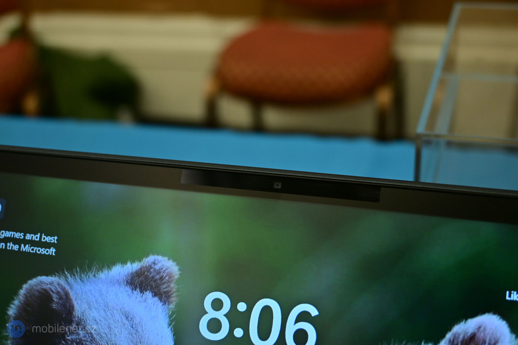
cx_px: 259
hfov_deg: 40.5
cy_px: 172
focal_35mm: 49
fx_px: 701
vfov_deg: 27.7
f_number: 5
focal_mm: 32.5
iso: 640
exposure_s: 1/50
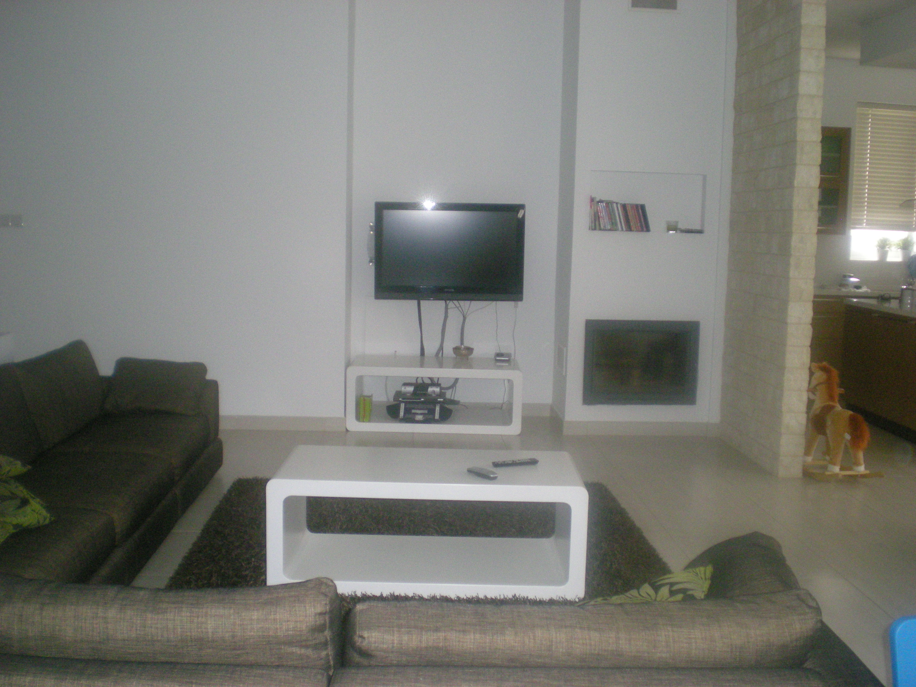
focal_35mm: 38
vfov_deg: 37.7
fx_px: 1006
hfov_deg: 49.0
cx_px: 458
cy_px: 344
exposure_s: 1/60
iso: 376
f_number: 3.1
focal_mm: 6.3
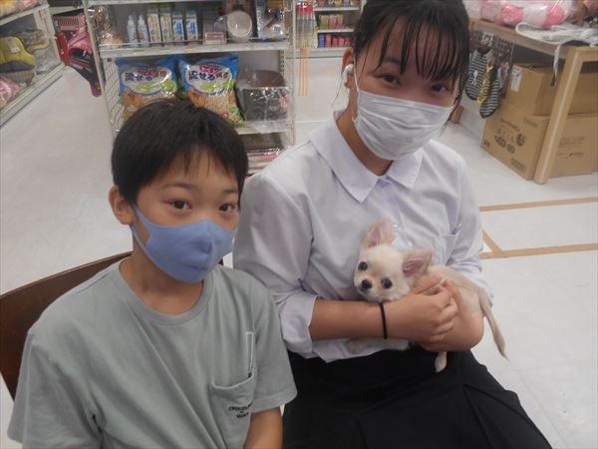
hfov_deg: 67.3
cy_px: 224
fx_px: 449
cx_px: 299
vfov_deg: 53.1
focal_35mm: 26
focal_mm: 4.6
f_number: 3.2
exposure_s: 1/30
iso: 110
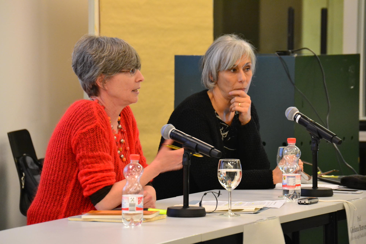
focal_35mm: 188
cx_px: 183
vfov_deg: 7.3
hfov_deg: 11.0
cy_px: 122
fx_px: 1906
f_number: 4.8
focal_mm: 125
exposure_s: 1/30
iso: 3200
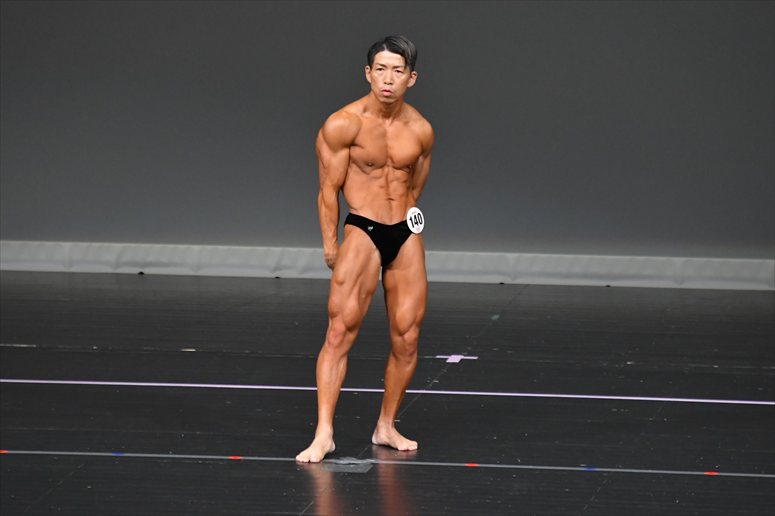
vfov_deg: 3.7
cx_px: 388
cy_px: 258
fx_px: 8069
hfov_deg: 5.5
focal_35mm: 375
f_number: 5.6
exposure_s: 1/400
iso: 4000
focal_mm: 250
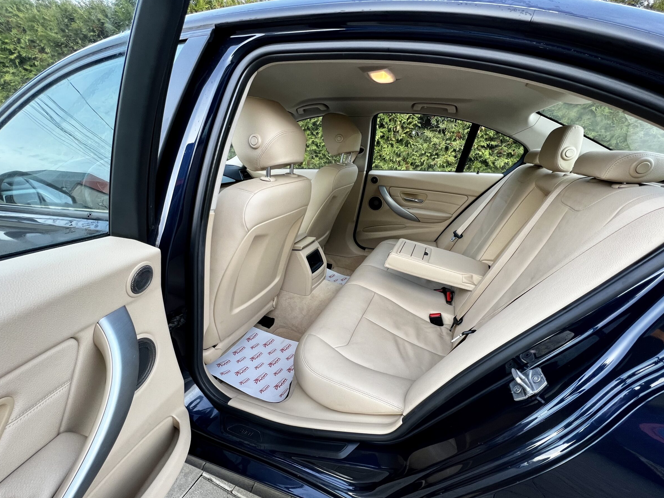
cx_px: 351
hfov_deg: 102.0
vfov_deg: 85.6
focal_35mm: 14
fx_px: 269
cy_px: 265
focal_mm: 1.57
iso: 50
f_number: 1.8
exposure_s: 1/99
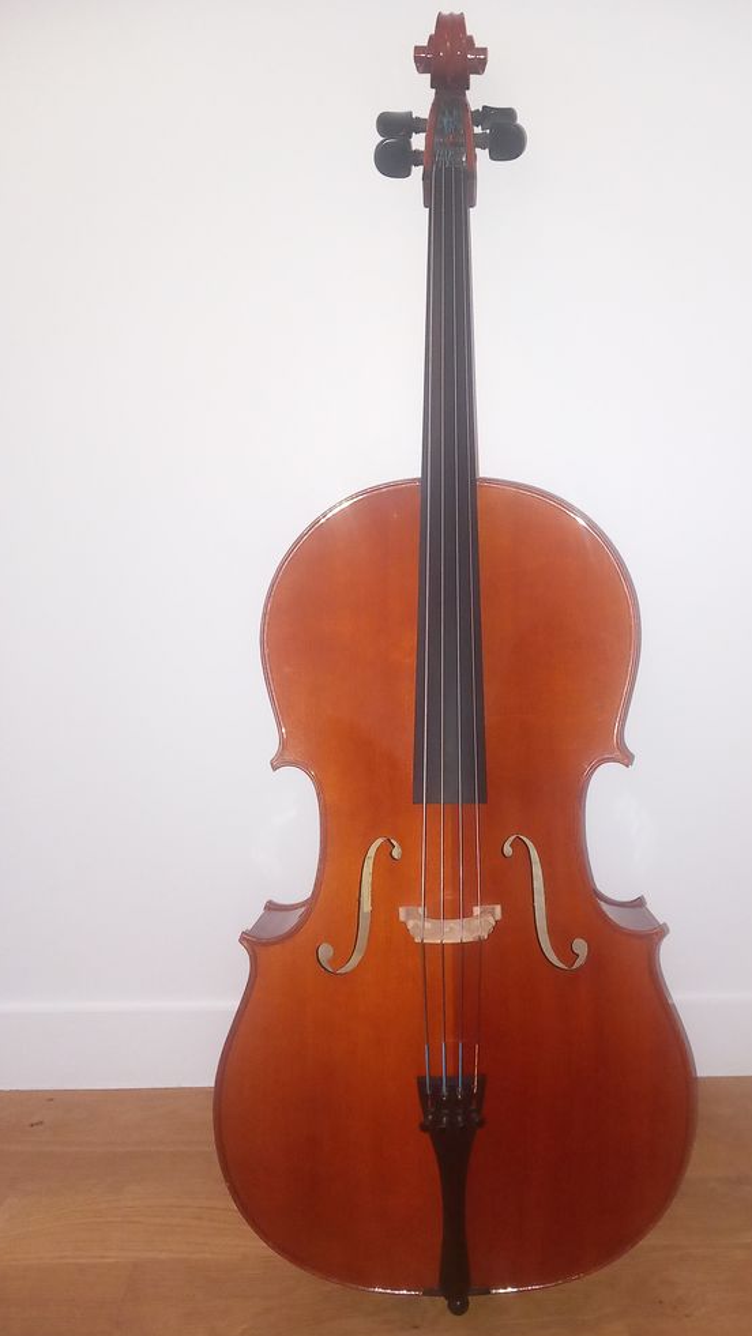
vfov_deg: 64.3
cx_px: 455
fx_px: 1063
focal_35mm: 30
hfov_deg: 38.8
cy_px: 678
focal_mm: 4
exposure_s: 1/25
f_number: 1.8
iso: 400
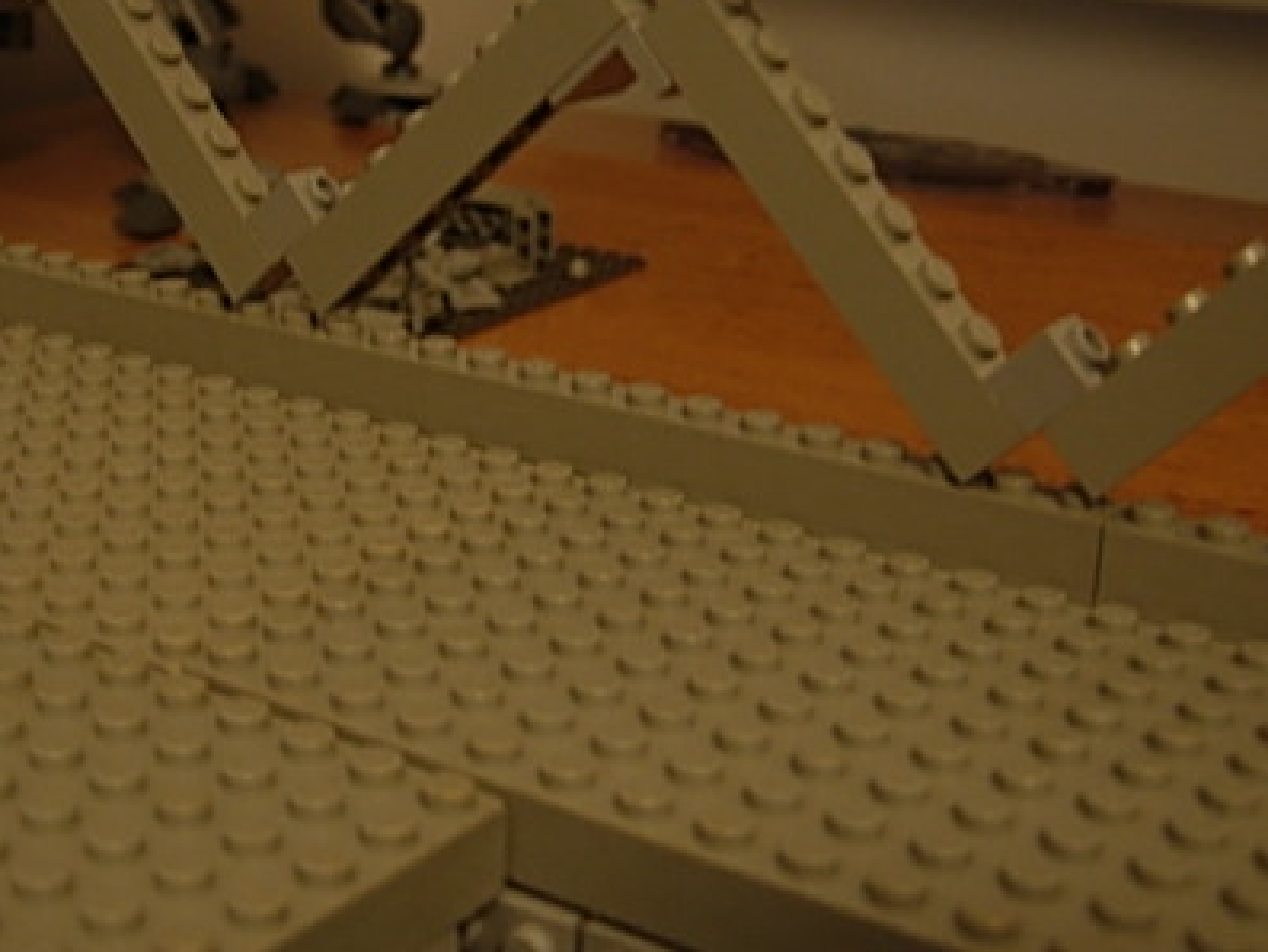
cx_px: 482
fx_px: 2125
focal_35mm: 58
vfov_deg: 25.2
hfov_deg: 33.1
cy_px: 415
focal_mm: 7.5
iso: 109
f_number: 2.7
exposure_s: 1/4
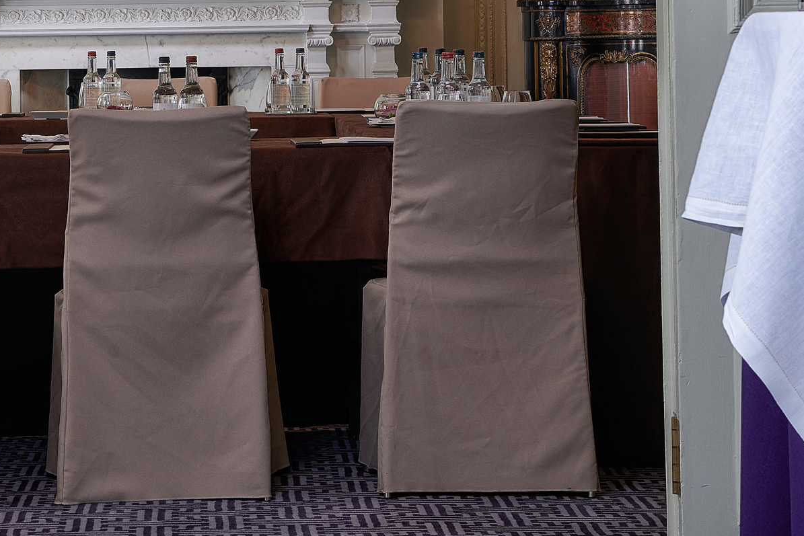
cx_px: 170
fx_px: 3462
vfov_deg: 8.8
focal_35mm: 155
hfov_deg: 13.2
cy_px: 14
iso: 100
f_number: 11
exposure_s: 1/5
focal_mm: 66
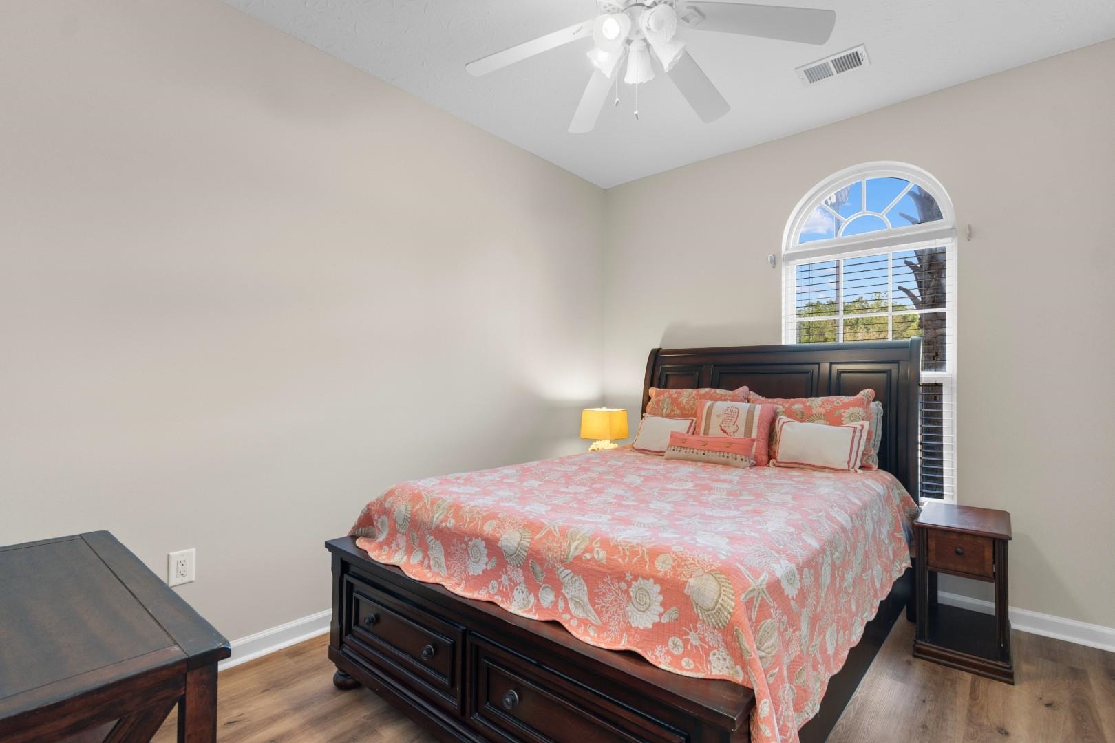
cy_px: 372
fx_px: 465
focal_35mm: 15
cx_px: 558
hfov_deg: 100.4
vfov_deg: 77.3
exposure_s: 1/13
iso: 100
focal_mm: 10
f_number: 4.5
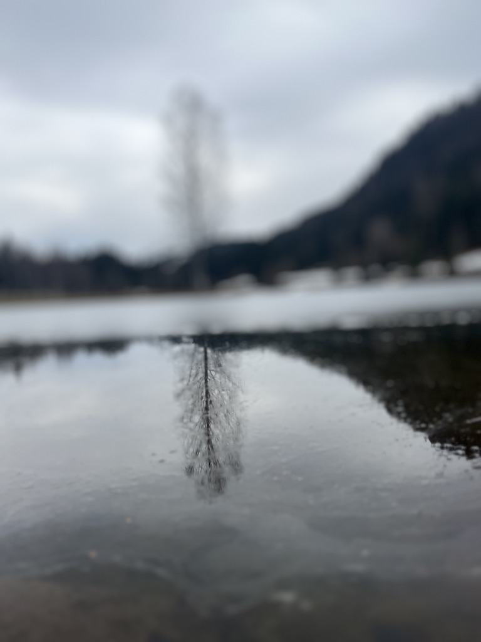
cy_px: 321
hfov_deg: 53.1
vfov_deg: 67.3
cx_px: 240
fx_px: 482
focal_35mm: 26
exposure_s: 1/2825
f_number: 1.6
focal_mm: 5.1
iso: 50
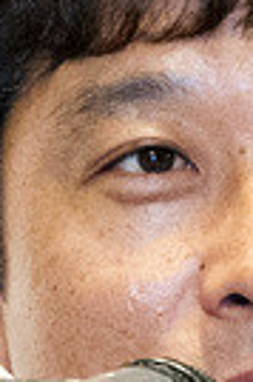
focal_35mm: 853
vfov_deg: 2.4
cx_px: 324
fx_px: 9015
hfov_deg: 1.6
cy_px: 497
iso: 6400
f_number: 4
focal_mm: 190
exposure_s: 1/80
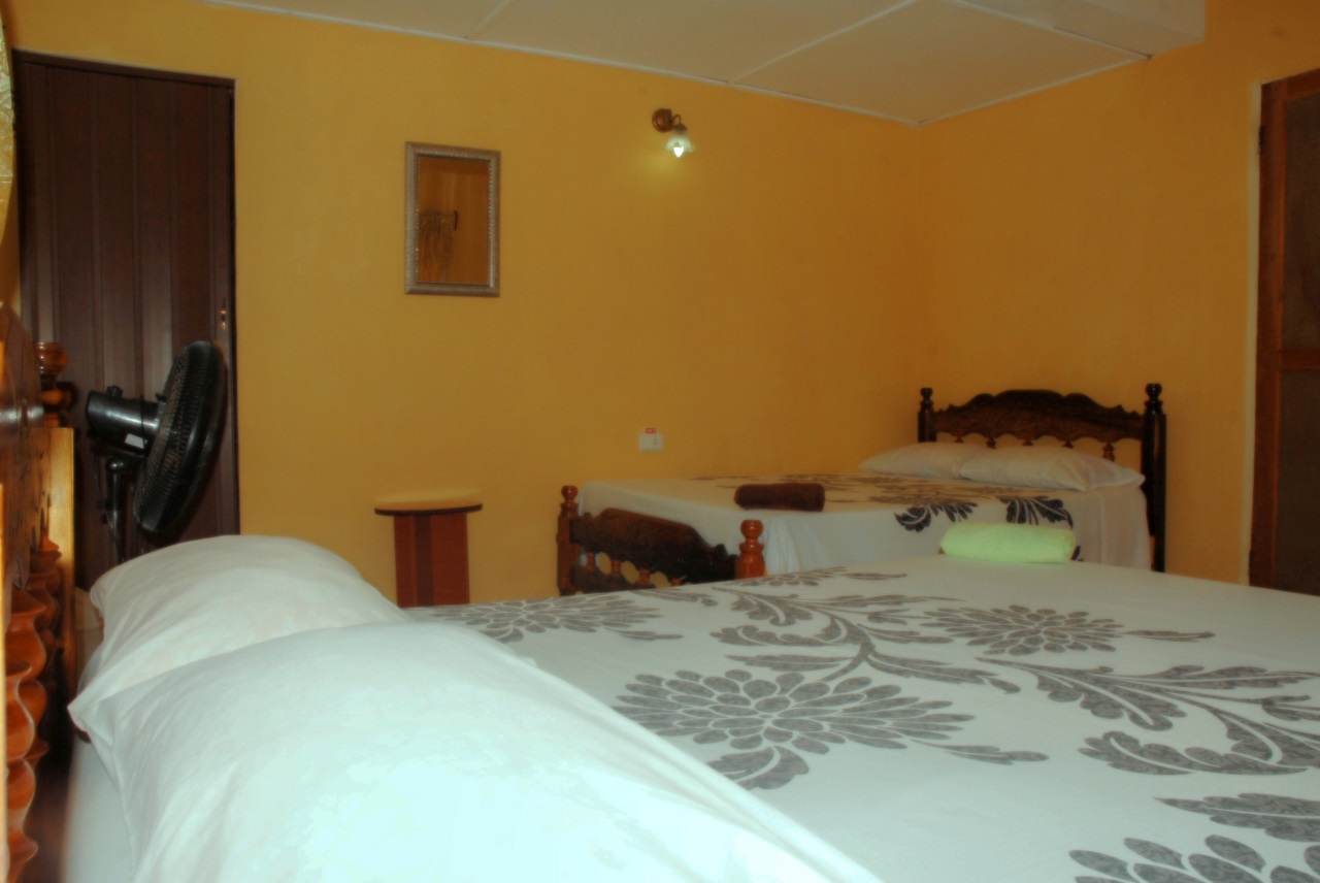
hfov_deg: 67.3
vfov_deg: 48.0
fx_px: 991
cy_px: 442
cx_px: 660
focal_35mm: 27
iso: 160
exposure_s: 1/60
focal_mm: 18
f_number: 11
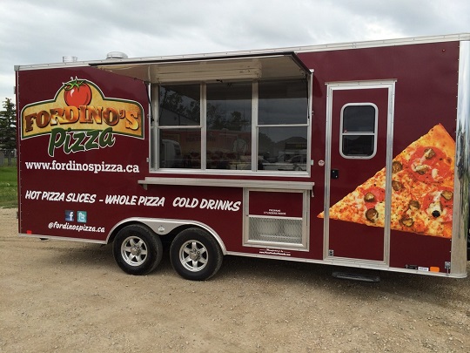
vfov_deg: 46.8
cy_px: 176
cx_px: 235
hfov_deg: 60.0
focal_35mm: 30
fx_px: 407
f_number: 2.2
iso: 32
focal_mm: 4.12
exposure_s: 1/641
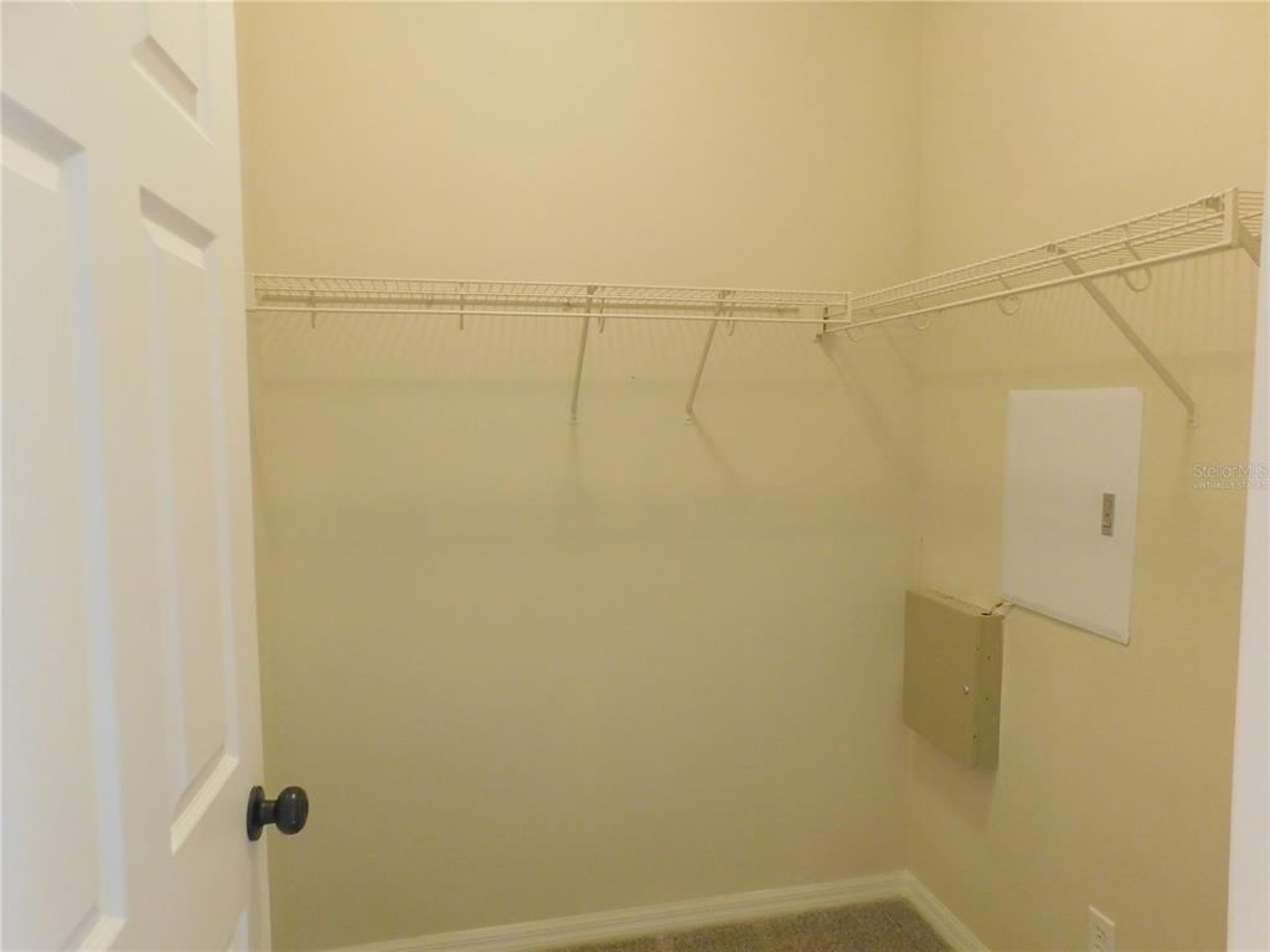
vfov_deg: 58.9
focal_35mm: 23
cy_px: 476
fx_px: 844
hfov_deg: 73.9
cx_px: 635
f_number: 3
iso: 400
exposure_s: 1/15
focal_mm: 4
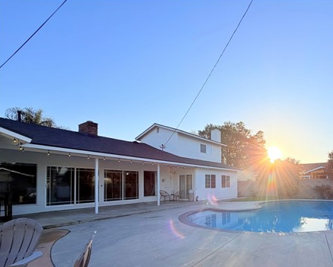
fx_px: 197
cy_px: 179
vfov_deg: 66.3
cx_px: 242
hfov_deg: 75.7
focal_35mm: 20
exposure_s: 1/770
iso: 32
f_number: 2.2
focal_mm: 2.22
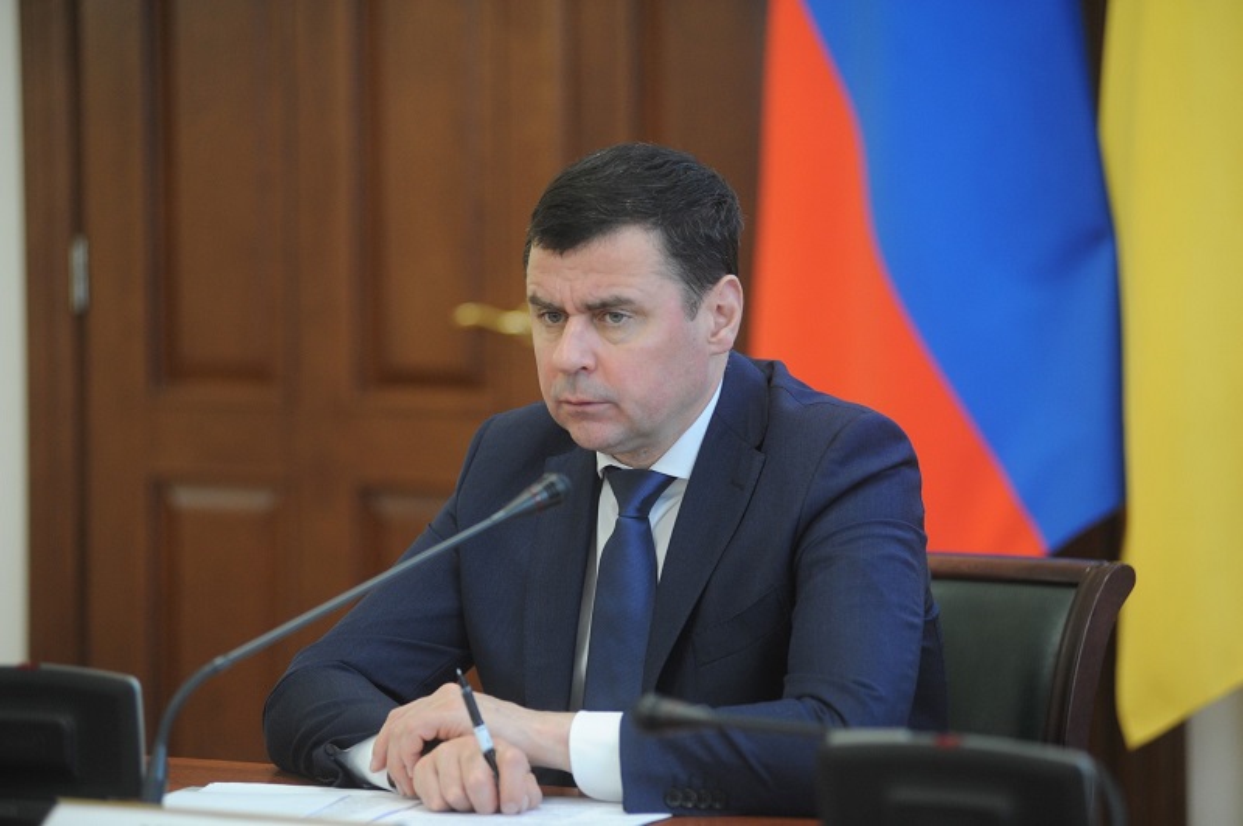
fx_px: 4657
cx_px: 622
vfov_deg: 10.1
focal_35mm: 135
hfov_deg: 15.2
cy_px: 413
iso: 1600
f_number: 2.8
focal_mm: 135
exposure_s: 1/200
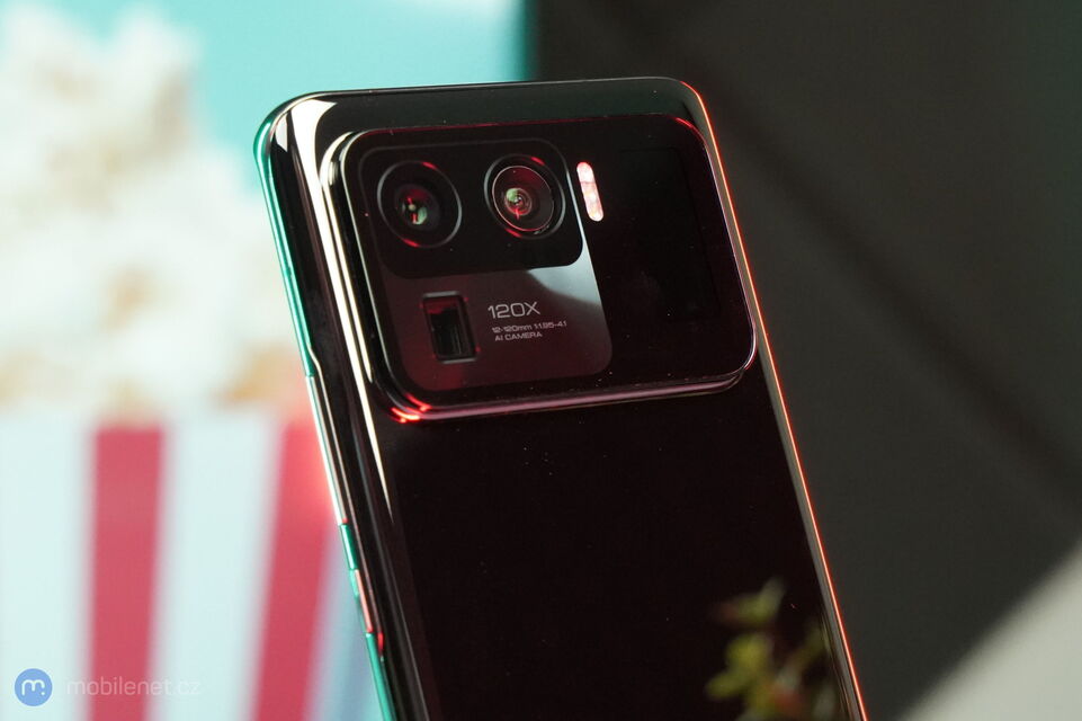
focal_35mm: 70
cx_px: 541
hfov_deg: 28.9
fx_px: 2103
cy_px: 360
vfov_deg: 19.4
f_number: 8
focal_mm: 70
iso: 8000
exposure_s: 1/200
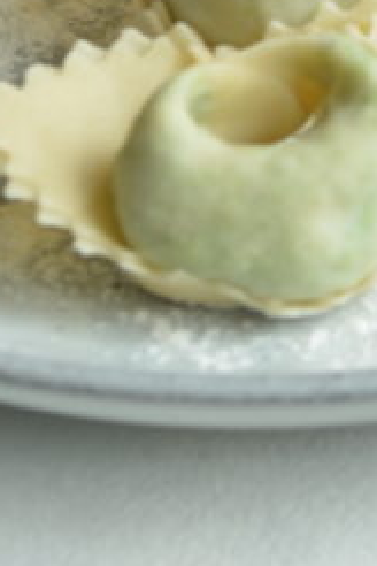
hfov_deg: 2.1
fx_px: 10305
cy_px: -384
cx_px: 615
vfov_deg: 3.1
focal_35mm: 656
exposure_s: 1/13
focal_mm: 105
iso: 200
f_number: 7.1
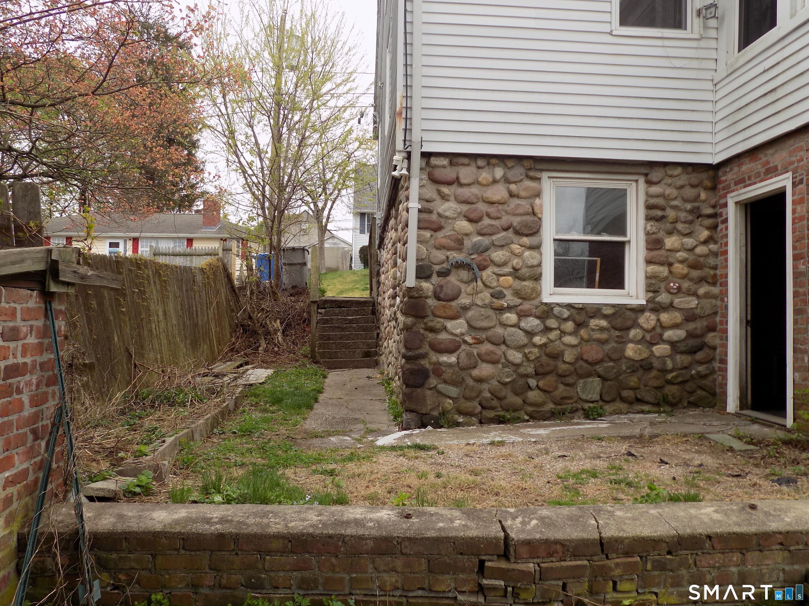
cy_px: 303
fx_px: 631
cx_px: 404
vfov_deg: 51.4
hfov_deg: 65.3
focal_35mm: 27
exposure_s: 1/200
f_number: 3.2
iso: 80
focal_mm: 4.8
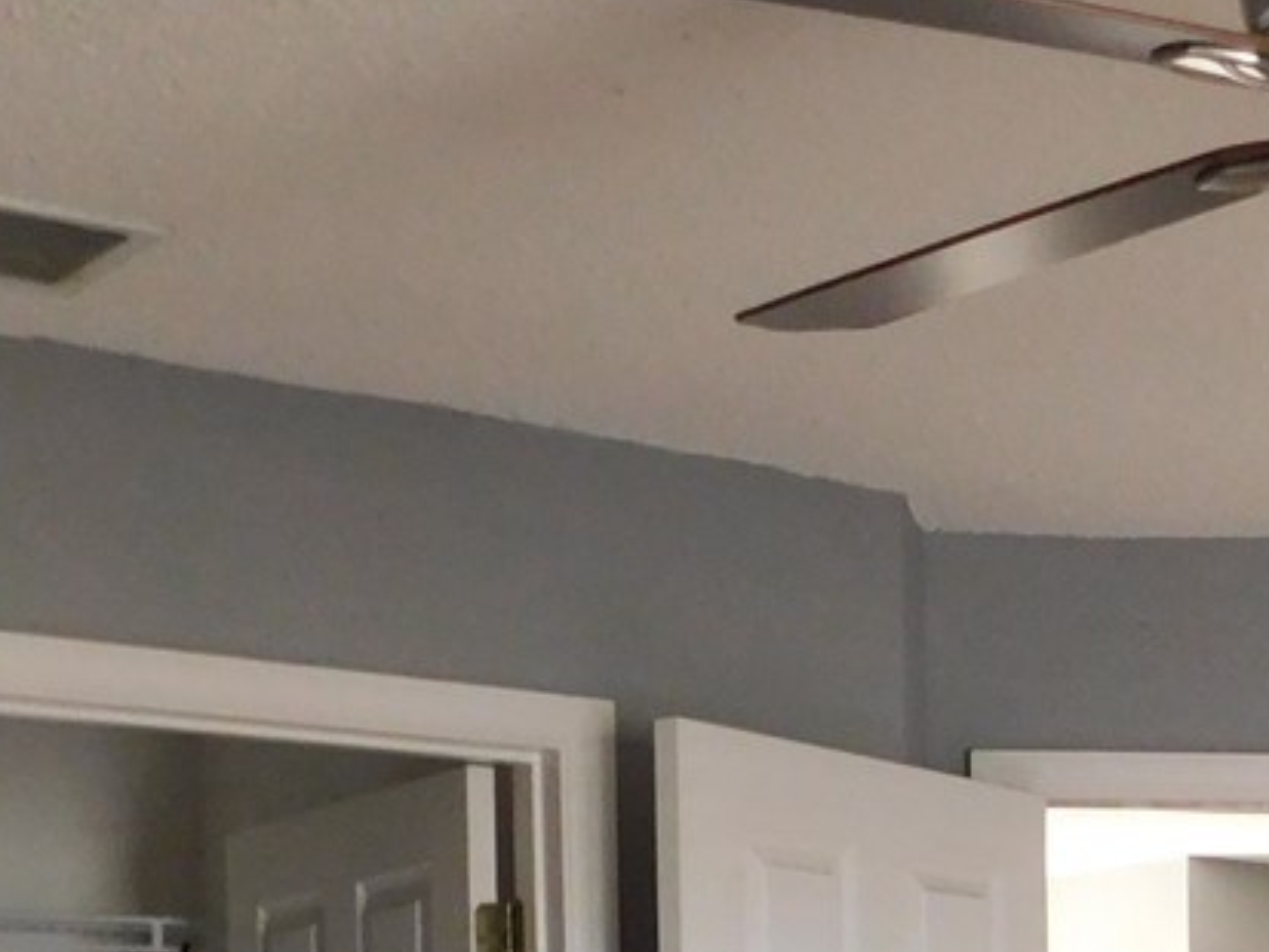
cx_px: 1435
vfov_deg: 15.4
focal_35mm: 89
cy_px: 1416
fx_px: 3264
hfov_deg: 20.8
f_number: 3
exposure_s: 1/20
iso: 400
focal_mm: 4
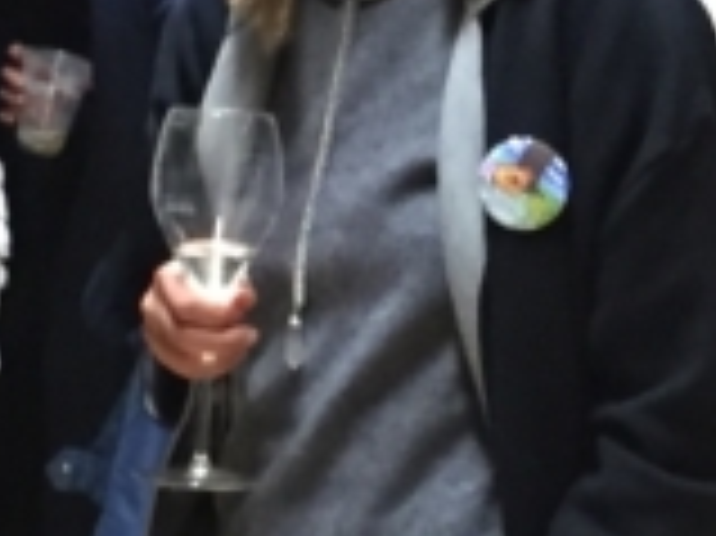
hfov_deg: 9.5
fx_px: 4299
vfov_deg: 7.1
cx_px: 414
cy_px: 277
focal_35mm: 208
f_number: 2.2
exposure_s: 1/33
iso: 200
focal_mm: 4.15
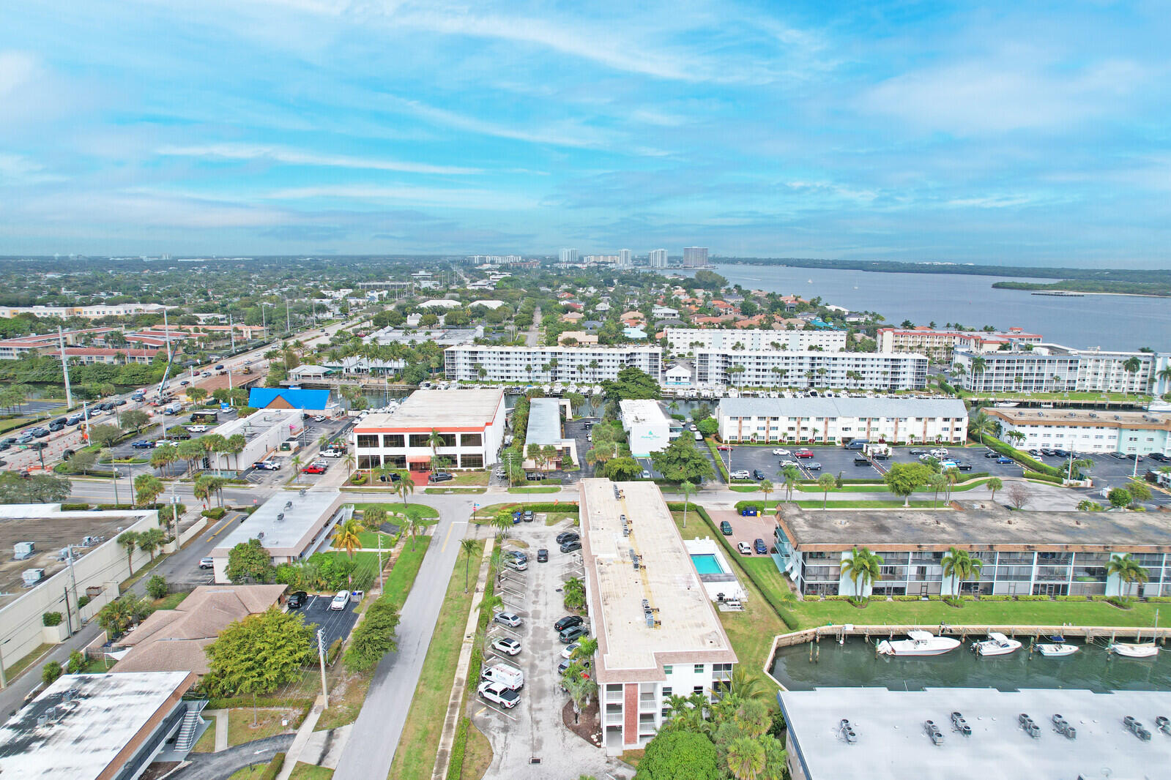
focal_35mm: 22
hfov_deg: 78.6
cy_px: 390
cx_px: 586
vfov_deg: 57.2
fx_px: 716
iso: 100
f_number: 2.8
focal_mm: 8.38
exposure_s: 1/2500
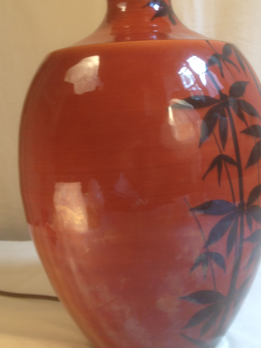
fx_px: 462
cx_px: 157
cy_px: 127
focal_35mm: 46
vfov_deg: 40.9
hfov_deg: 31.4
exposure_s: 1/24
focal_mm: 4.28
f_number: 2.4
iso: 50
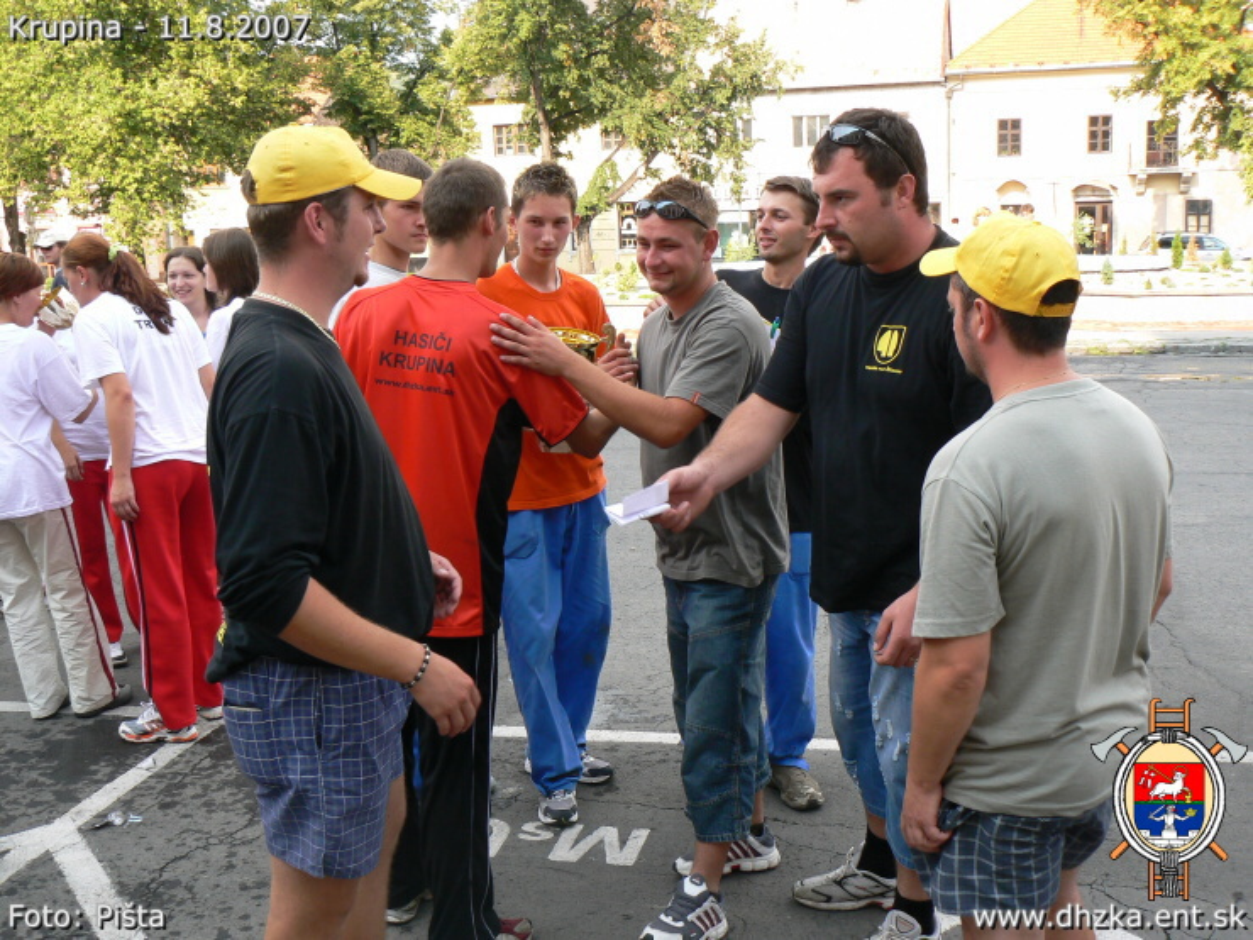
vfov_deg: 36.8
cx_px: 626
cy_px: 470
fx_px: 1412
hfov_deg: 47.9
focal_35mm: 39
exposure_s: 1/125
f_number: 5.6
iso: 80
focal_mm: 6.5
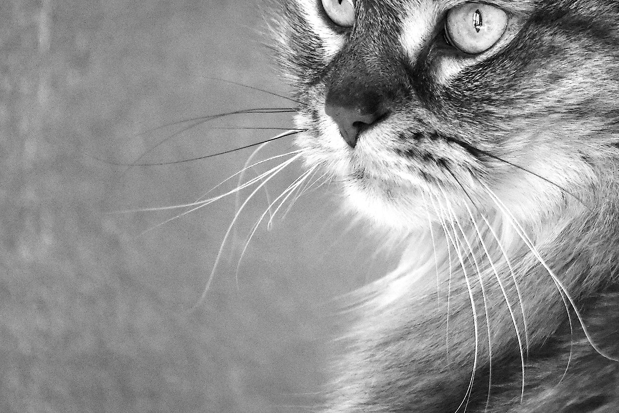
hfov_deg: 4.6
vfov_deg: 3.1
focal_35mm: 445
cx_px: 423
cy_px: 70
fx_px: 7652
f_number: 5
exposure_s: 1/1000
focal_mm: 150
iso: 5000
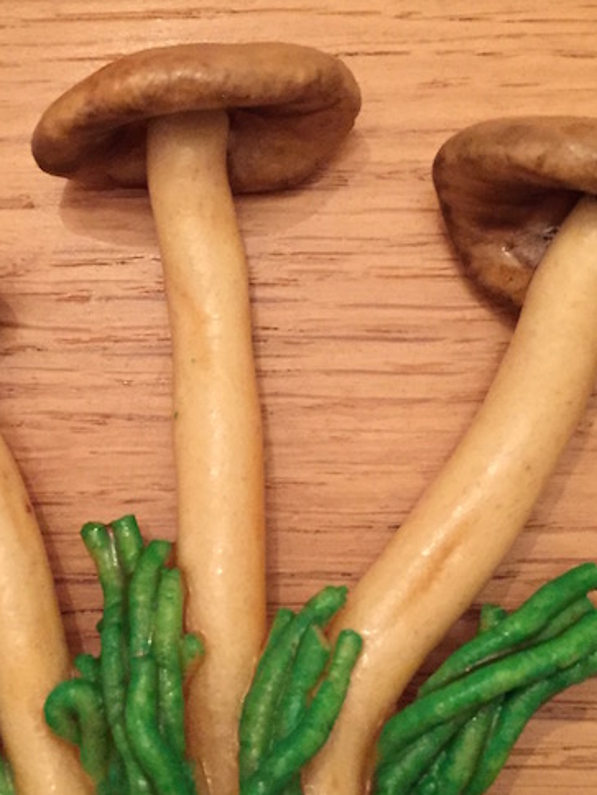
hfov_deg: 22.9
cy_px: 322
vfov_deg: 30.2
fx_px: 1470
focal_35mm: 64
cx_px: 222
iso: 320
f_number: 2.2
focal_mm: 4.15
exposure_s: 1/17
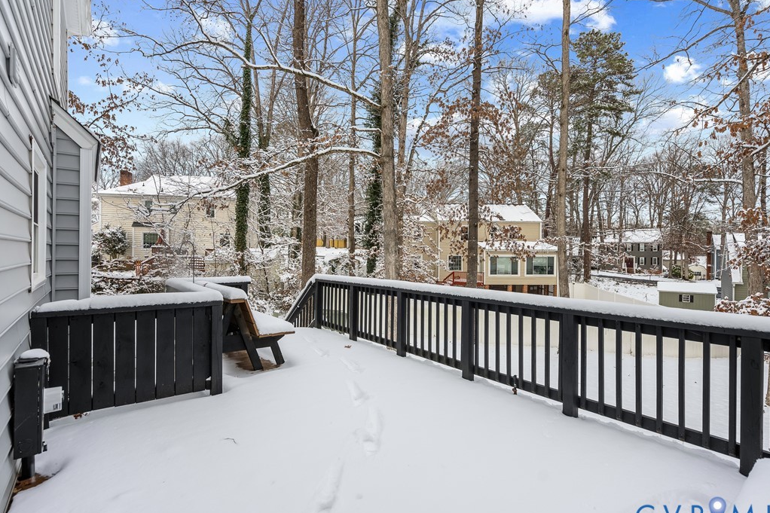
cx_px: 390
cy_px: 265
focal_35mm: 17
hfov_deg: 93.3
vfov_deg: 70.4
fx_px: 364
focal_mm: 16
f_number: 6.3
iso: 400
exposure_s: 1/200
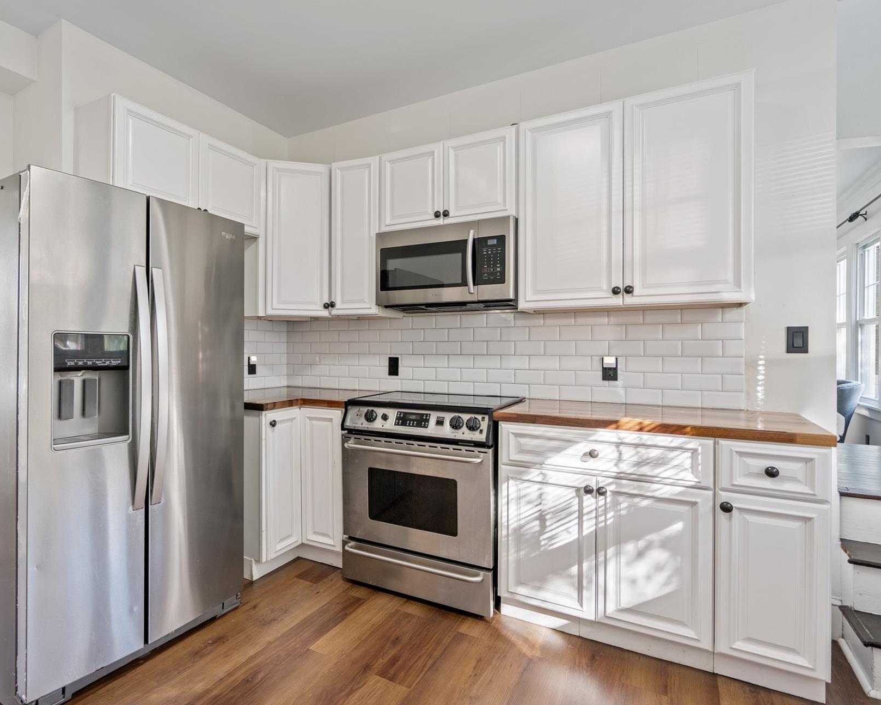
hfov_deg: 82.6
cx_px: 368
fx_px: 495
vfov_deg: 70.9
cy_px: 355
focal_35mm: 19
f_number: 5.6
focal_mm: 16
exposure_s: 1/10
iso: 500
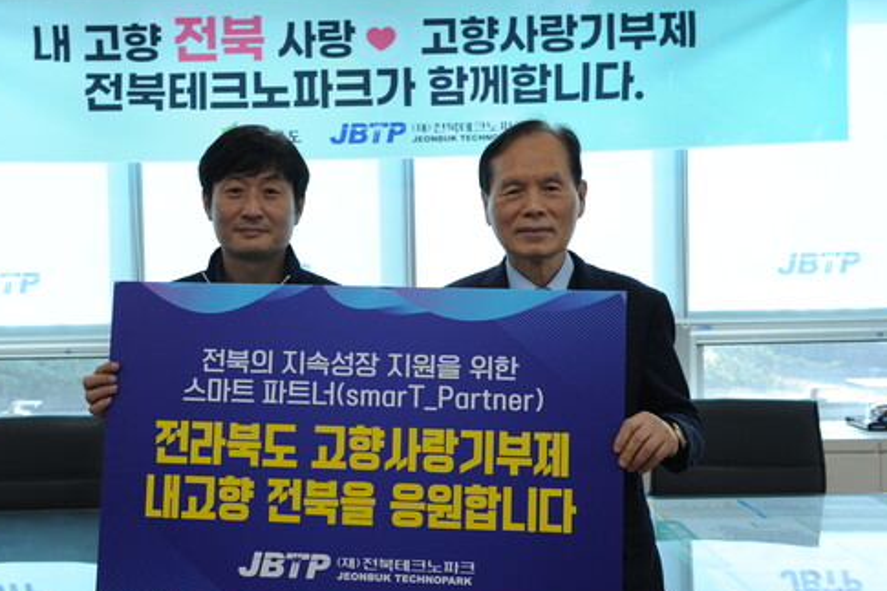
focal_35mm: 47
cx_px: 379
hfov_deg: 41.8
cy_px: 310
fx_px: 1158
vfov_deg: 28.6
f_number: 6.3
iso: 1000
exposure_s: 1/160
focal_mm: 38
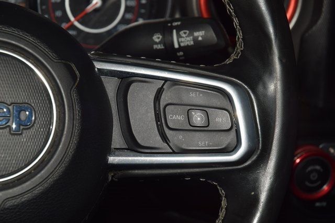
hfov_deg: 19.5
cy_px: 112
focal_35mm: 105
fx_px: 977
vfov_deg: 13.0
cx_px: 168
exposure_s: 1/125
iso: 100
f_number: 8
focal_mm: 70
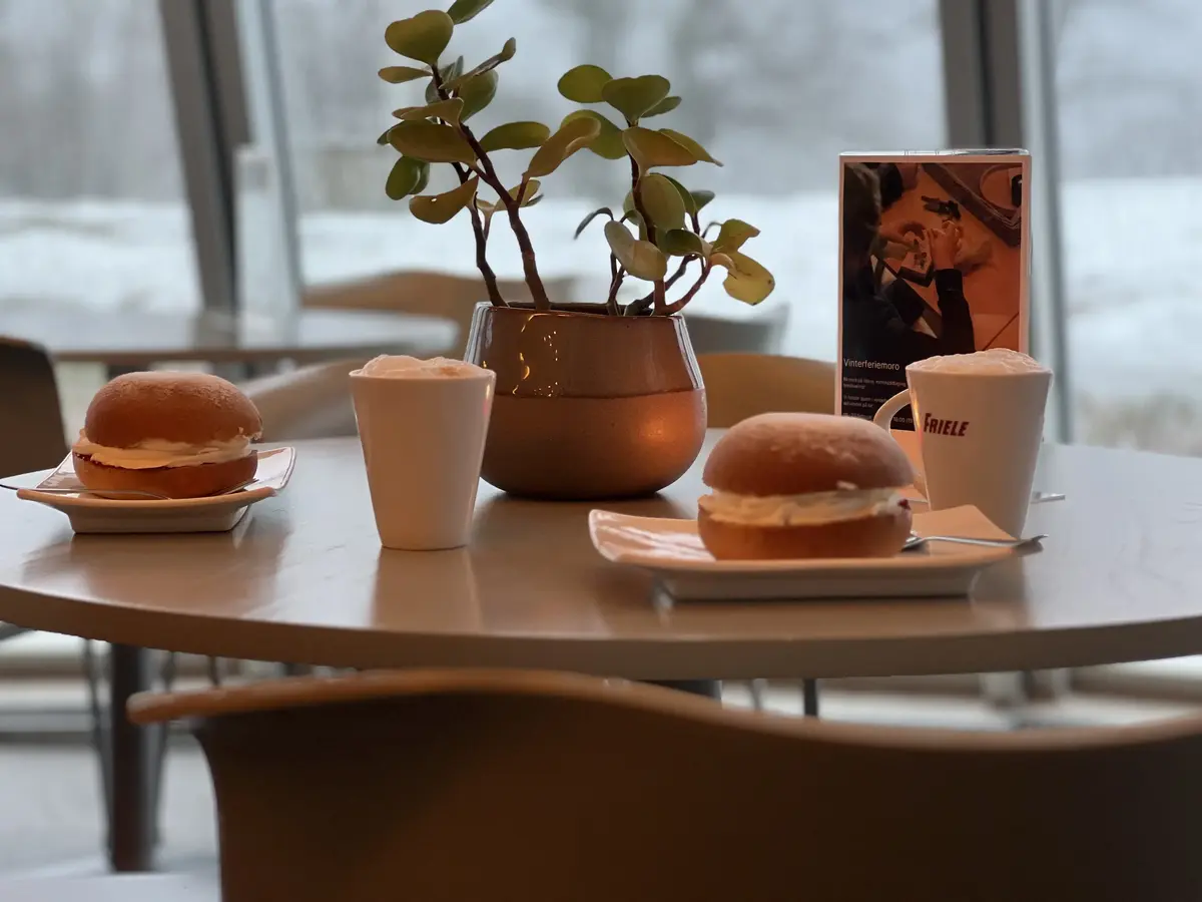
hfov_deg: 25.3
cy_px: 451
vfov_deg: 19.1
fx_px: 2674
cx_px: 601
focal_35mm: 77
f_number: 2.8
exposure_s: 1/33
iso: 200
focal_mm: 9
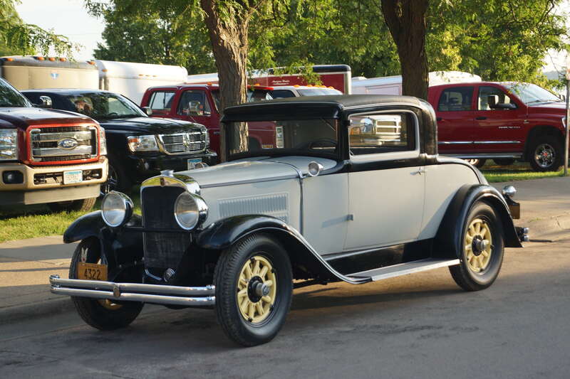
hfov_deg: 24.6
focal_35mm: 82
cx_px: 285
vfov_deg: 16.5
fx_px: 1306
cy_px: 190
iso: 200
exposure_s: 1/100
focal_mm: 55
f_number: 5.6
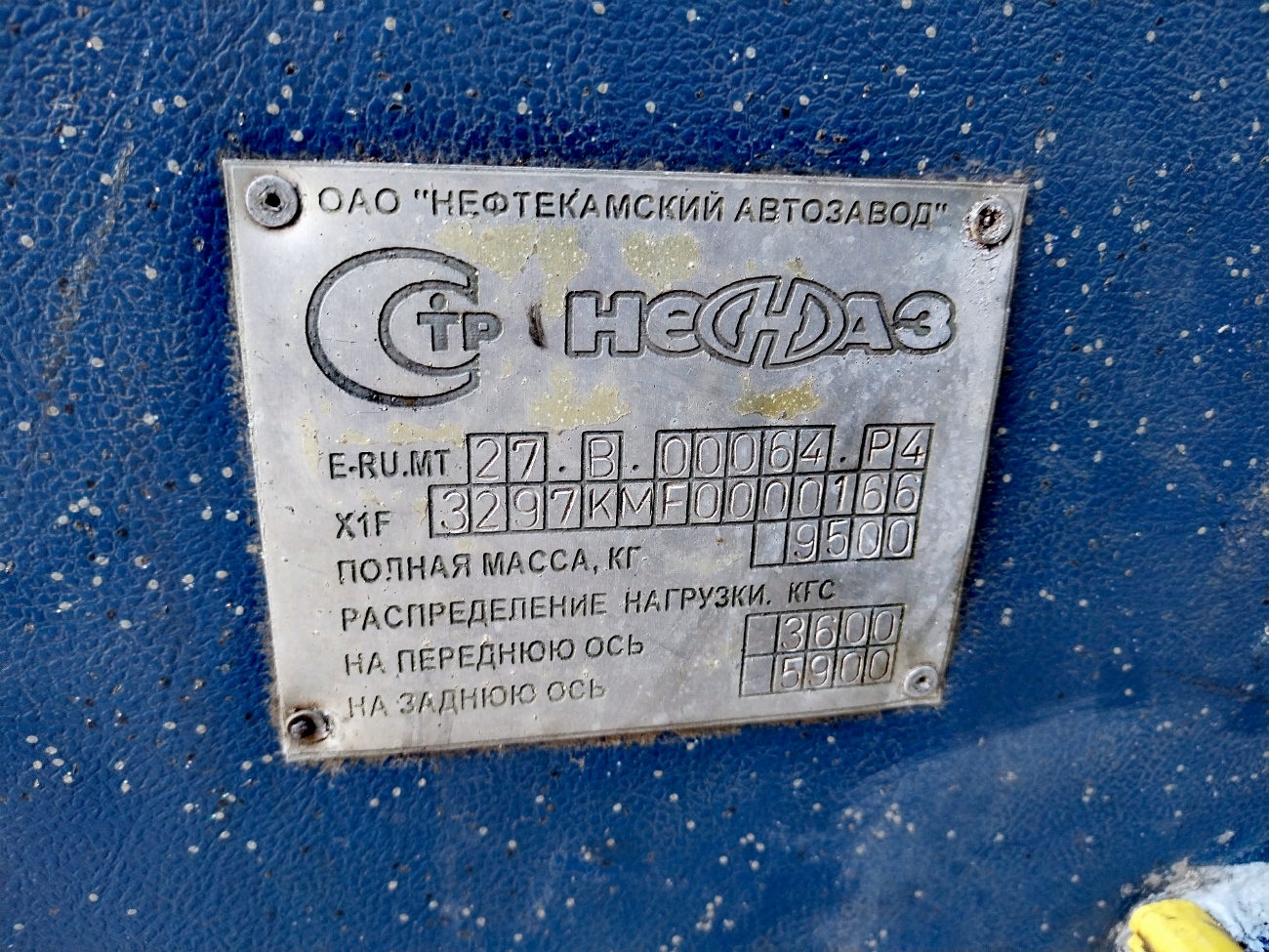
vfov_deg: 53.1
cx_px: 634
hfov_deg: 67.3
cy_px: 476
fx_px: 953
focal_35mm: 26
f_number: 1.8
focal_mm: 4.75
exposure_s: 1/50
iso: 312
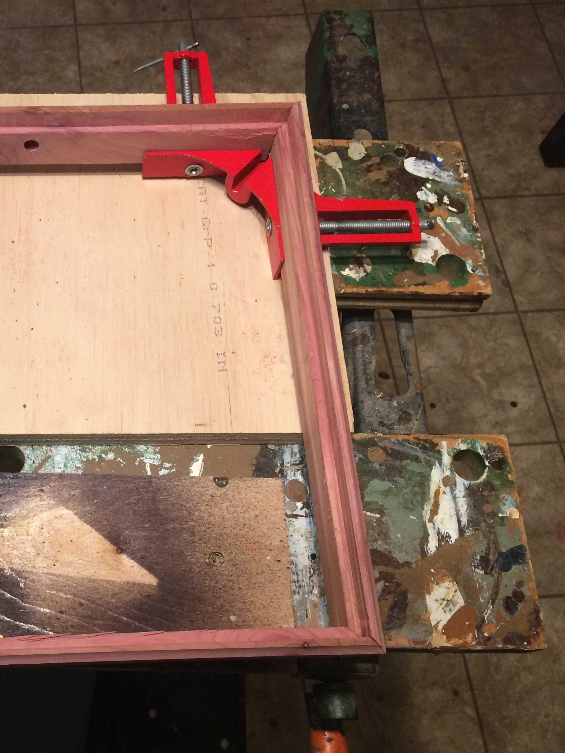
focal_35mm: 39
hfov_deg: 35.0
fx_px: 849
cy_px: 375
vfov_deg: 47.9
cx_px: 70
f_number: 2.2
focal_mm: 4.15
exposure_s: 1/30
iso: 100
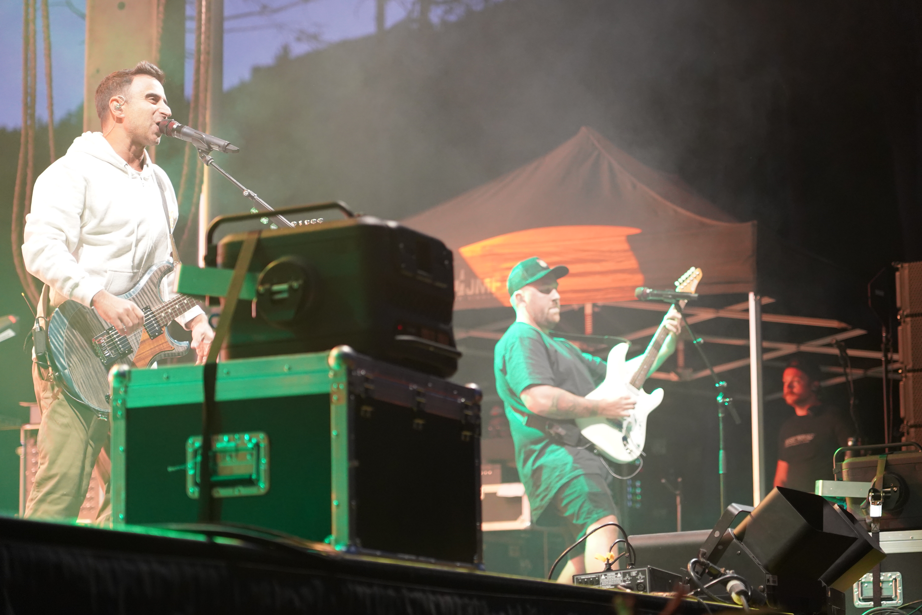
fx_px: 2689
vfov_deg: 13.0
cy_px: 308
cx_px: 461
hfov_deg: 19.5
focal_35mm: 105
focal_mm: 105
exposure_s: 1/160
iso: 3200
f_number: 4
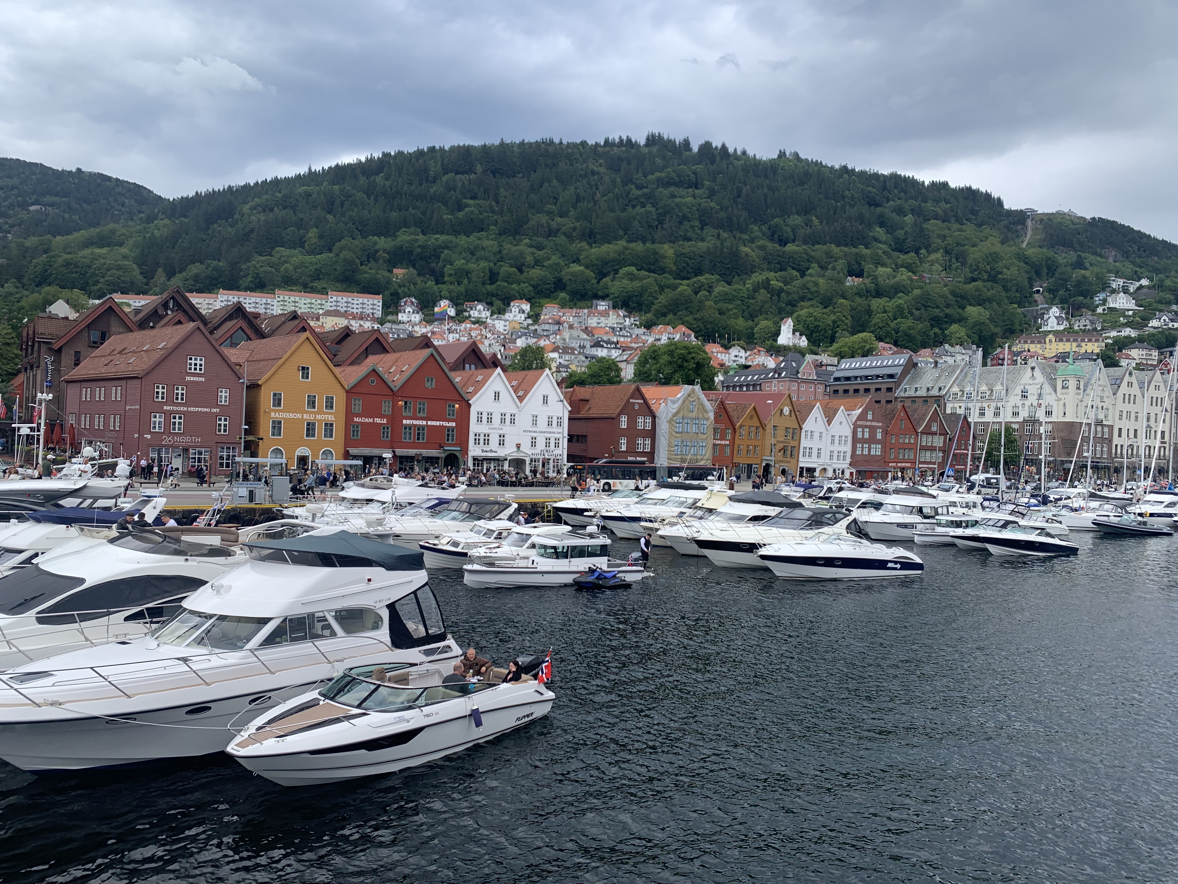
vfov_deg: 53.1
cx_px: 589
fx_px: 885
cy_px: 442
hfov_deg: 67.3
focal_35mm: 26
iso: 25
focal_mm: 4.25
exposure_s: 1/594
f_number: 1.8
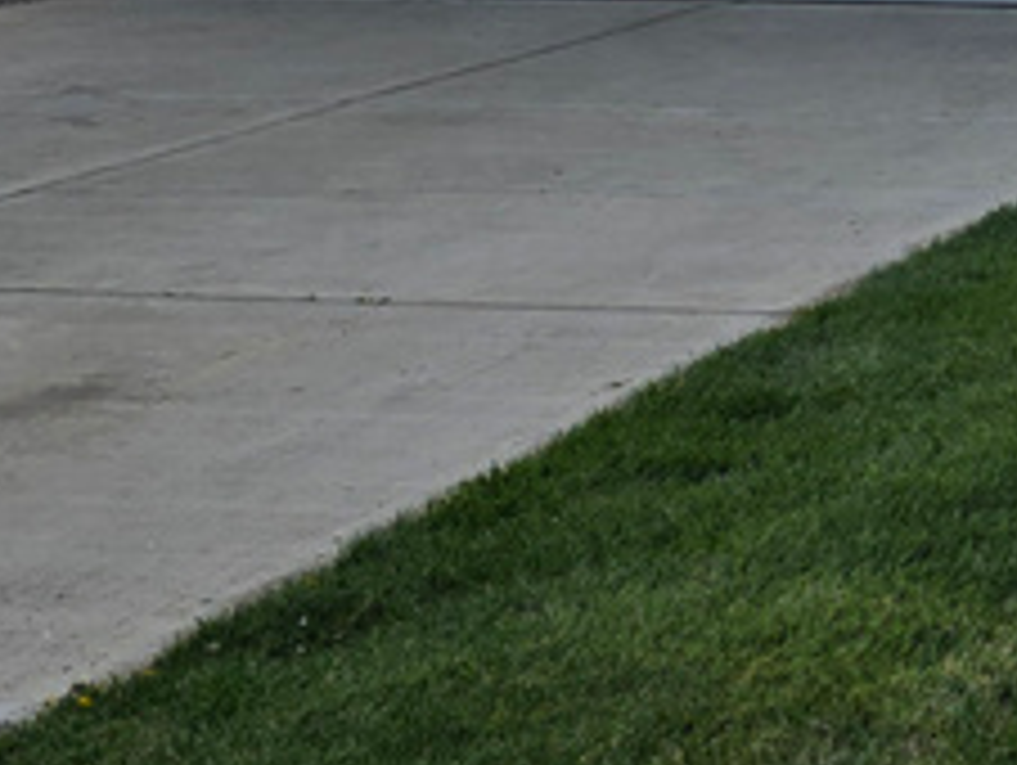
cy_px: -297
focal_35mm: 104
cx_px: 1872
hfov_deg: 15.9
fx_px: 3059
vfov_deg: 13.6
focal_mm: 6.3
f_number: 1.7
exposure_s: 1/7944
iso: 64
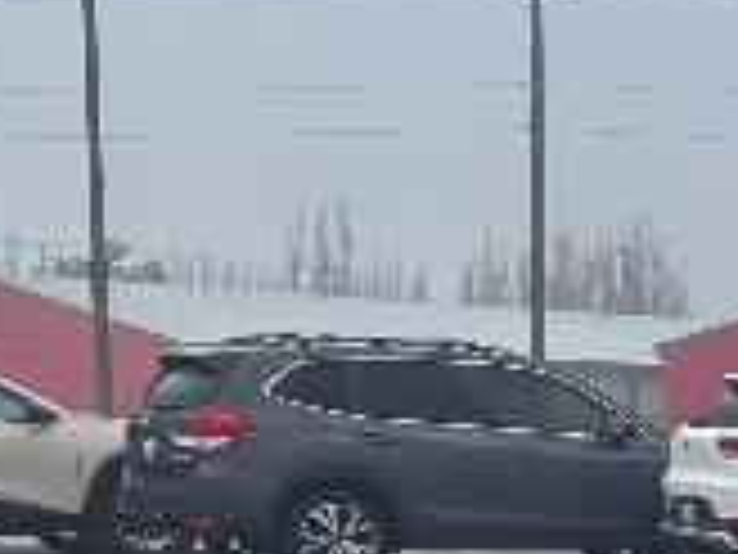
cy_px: 874
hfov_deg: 10.0
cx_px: 1984
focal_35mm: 162
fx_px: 3454
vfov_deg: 8.9
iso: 40
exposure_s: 1/247
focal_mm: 5.96
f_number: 1.6
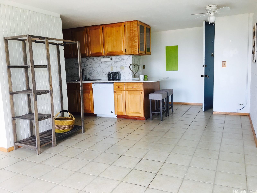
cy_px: 96
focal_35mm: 29
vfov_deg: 48.2
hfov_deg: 61.7
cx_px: 128
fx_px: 215
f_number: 2.2
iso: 25
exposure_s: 1/30
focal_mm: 4.15
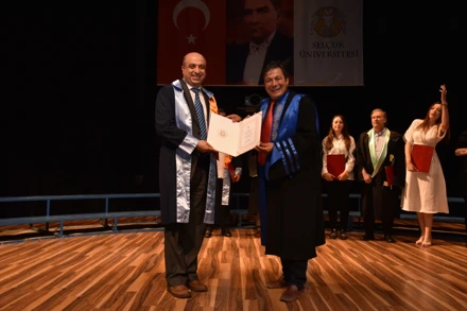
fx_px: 402
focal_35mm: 31
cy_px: 156
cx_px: 234
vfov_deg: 42.3
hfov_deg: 60.3
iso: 1600
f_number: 8
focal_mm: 31
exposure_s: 1/60
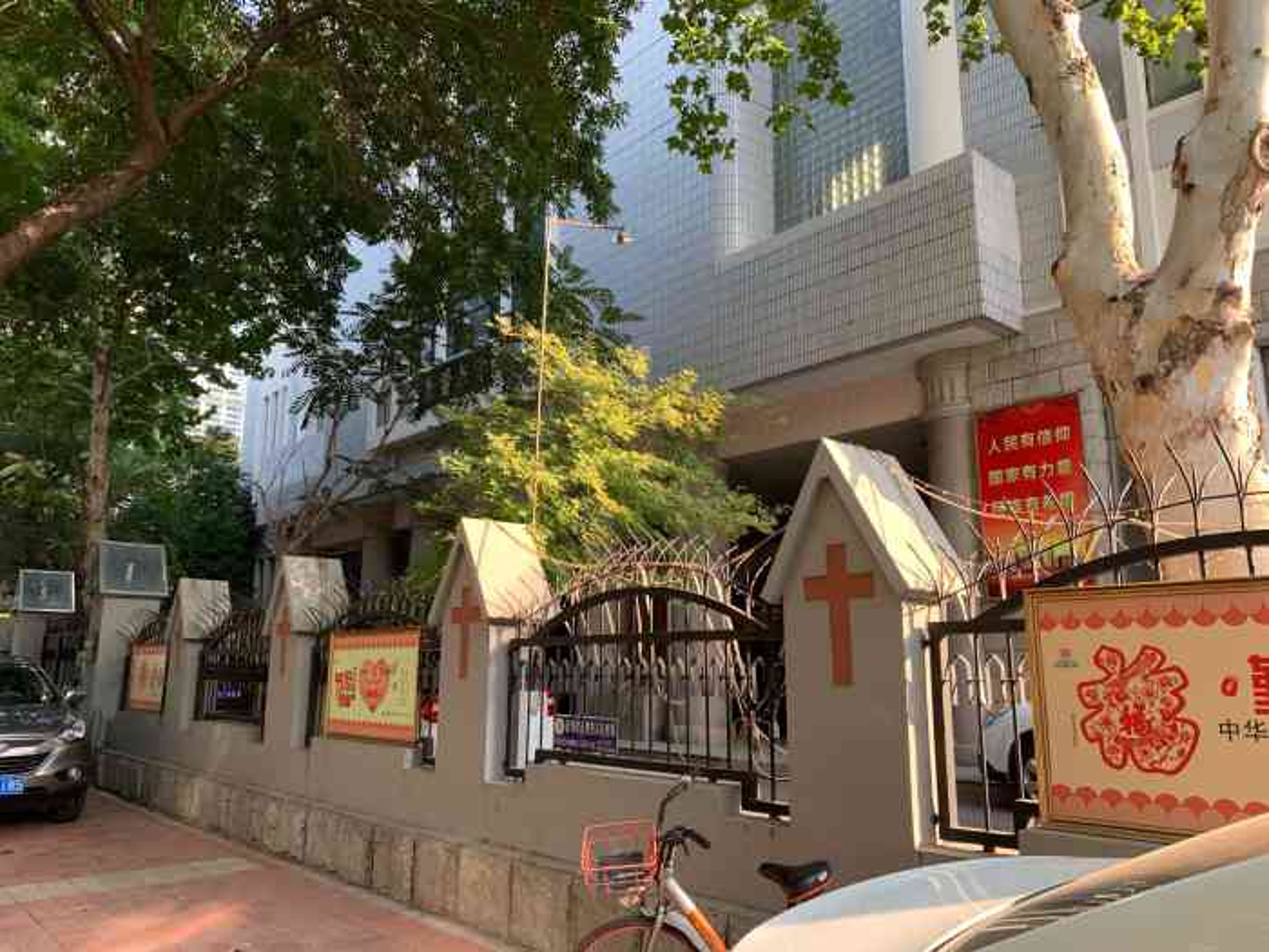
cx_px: 634
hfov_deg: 67.3
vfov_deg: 53.1
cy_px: 476
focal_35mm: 26
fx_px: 953
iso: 25
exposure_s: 1/122
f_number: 1.8
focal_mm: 4.25
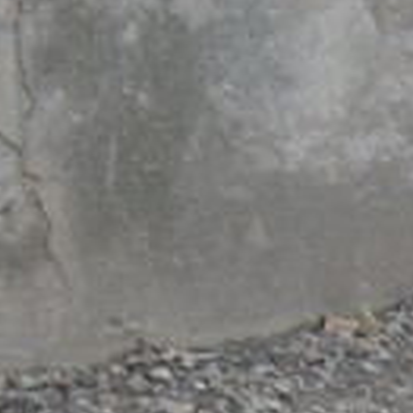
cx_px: 1264
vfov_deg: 4.7
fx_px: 5021
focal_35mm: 372
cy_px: -61
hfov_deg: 4.5
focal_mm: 70
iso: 640
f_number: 6.3
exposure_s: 1/125
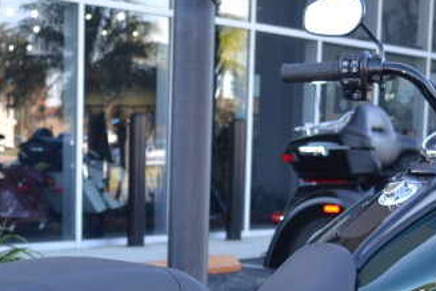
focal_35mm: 121
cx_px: 177
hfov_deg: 16.9
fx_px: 1465
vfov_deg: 10.8
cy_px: 477
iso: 100
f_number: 4
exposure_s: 1/60
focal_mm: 22
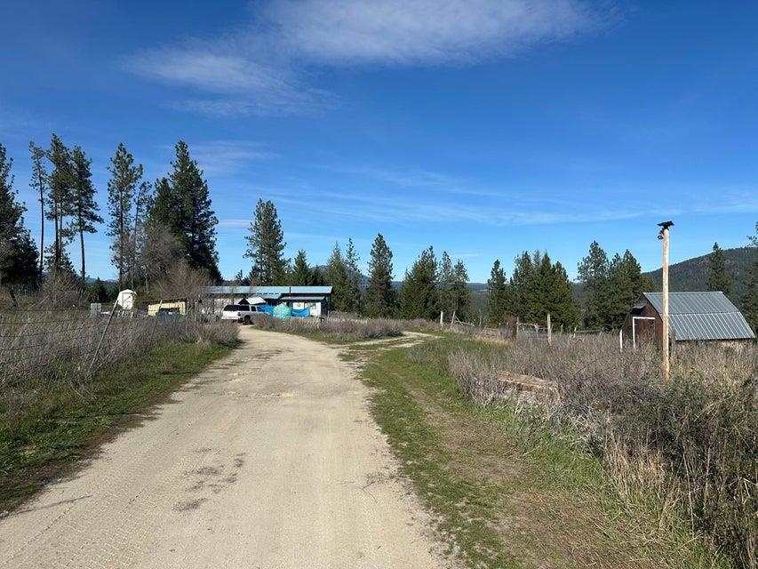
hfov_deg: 71.6
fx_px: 526
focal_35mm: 24
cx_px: 379
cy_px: 284
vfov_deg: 56.8
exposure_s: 1/6211
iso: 80
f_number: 1.78
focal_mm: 6.86
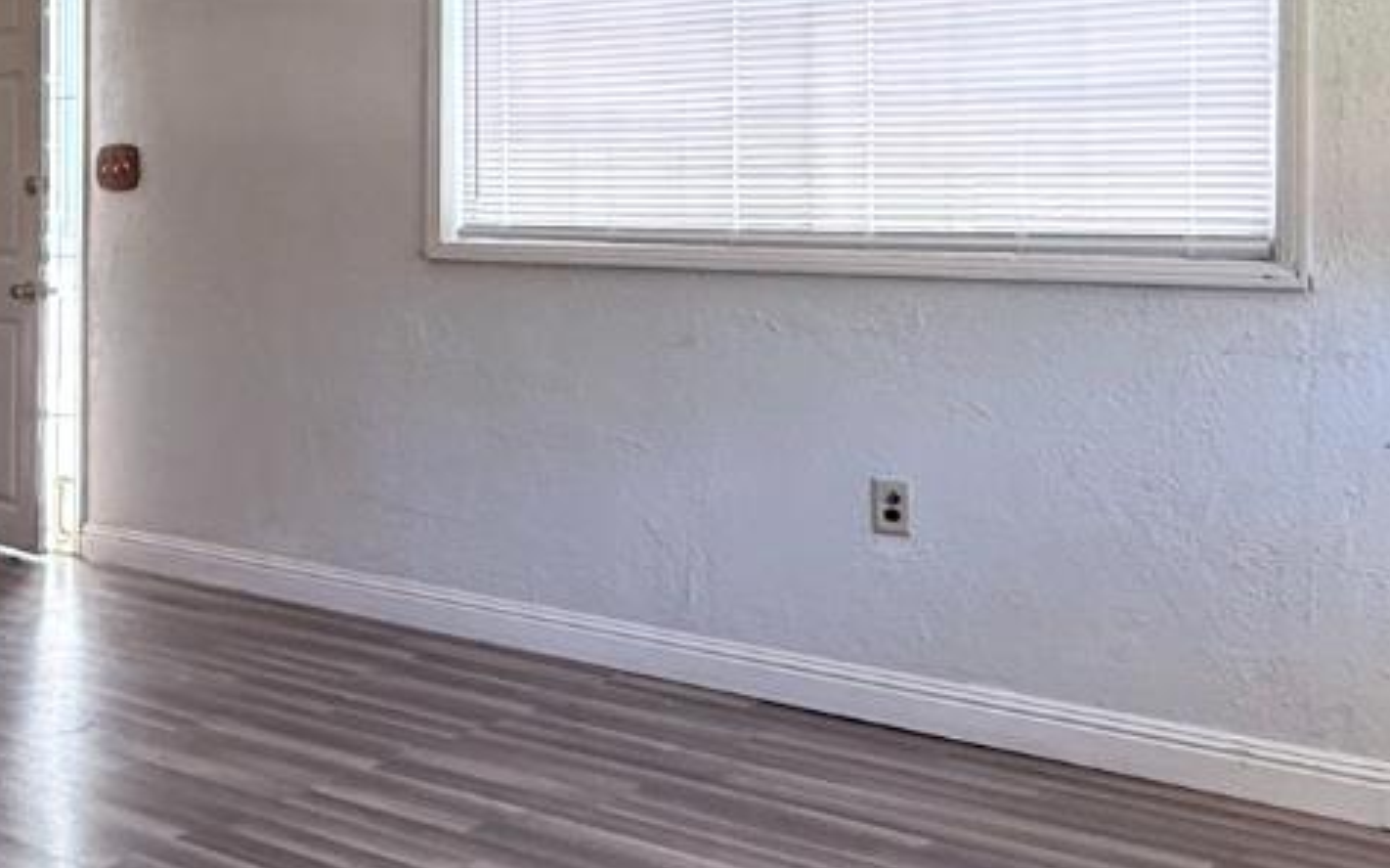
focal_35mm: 47
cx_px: 47
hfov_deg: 38.5
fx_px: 1780
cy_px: 221
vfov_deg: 27.1
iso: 200
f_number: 2.2
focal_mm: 2.22
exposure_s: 1/120
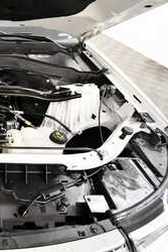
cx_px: -30
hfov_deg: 39.6
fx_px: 168
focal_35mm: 24
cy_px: 118
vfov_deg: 73.6
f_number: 4.5
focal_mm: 10
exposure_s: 1/125
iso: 3200
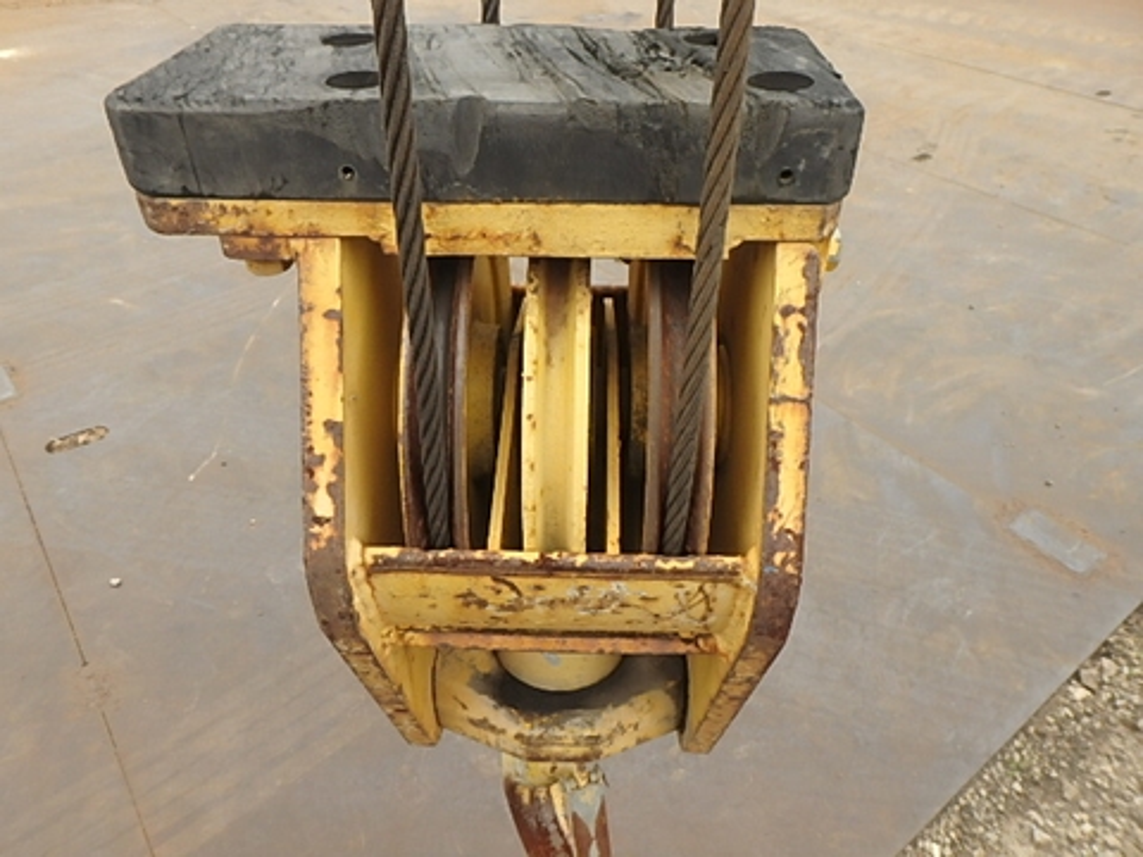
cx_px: 572
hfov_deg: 69.4
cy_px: 428
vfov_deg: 54.9
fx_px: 825
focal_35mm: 25
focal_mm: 4.5
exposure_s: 1/160
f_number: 4.1
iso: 125
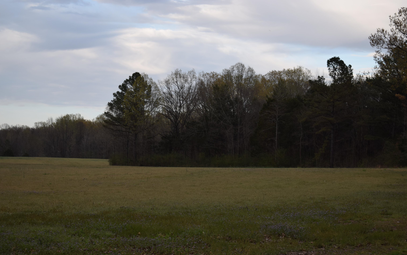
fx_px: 887
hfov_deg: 25.8
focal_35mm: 80
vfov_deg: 16.3
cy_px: 126
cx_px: 204
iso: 100
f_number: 5.6
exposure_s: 1/125
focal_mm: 52
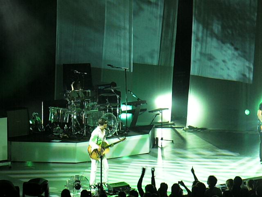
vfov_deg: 7.5
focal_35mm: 197
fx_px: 1491
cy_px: 98
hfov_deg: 10.0
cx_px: 131
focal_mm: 32.5
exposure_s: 1/30
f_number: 4.4
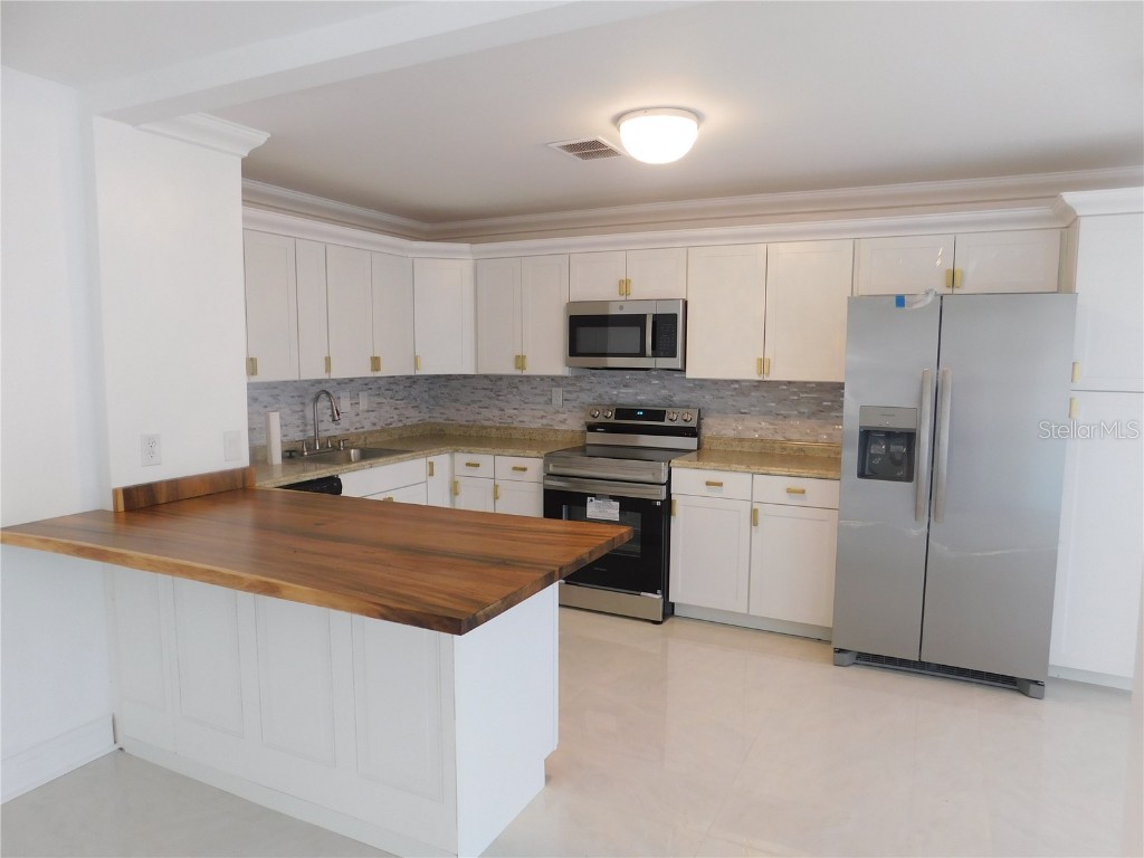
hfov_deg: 73.9
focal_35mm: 23
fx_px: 760
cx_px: 572
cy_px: 429
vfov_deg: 58.9
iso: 125
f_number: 3
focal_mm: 4
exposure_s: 1/40
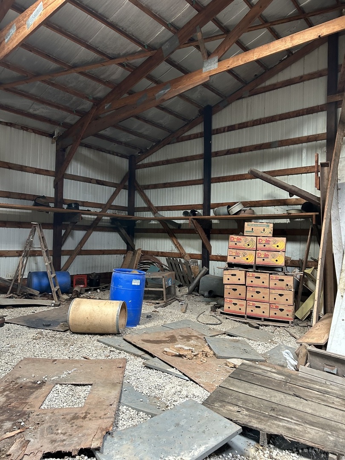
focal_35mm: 26
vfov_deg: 67.3
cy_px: 230
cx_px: 172
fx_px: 346
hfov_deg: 53.1
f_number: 1.5
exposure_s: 1/60
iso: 250
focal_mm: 5.7
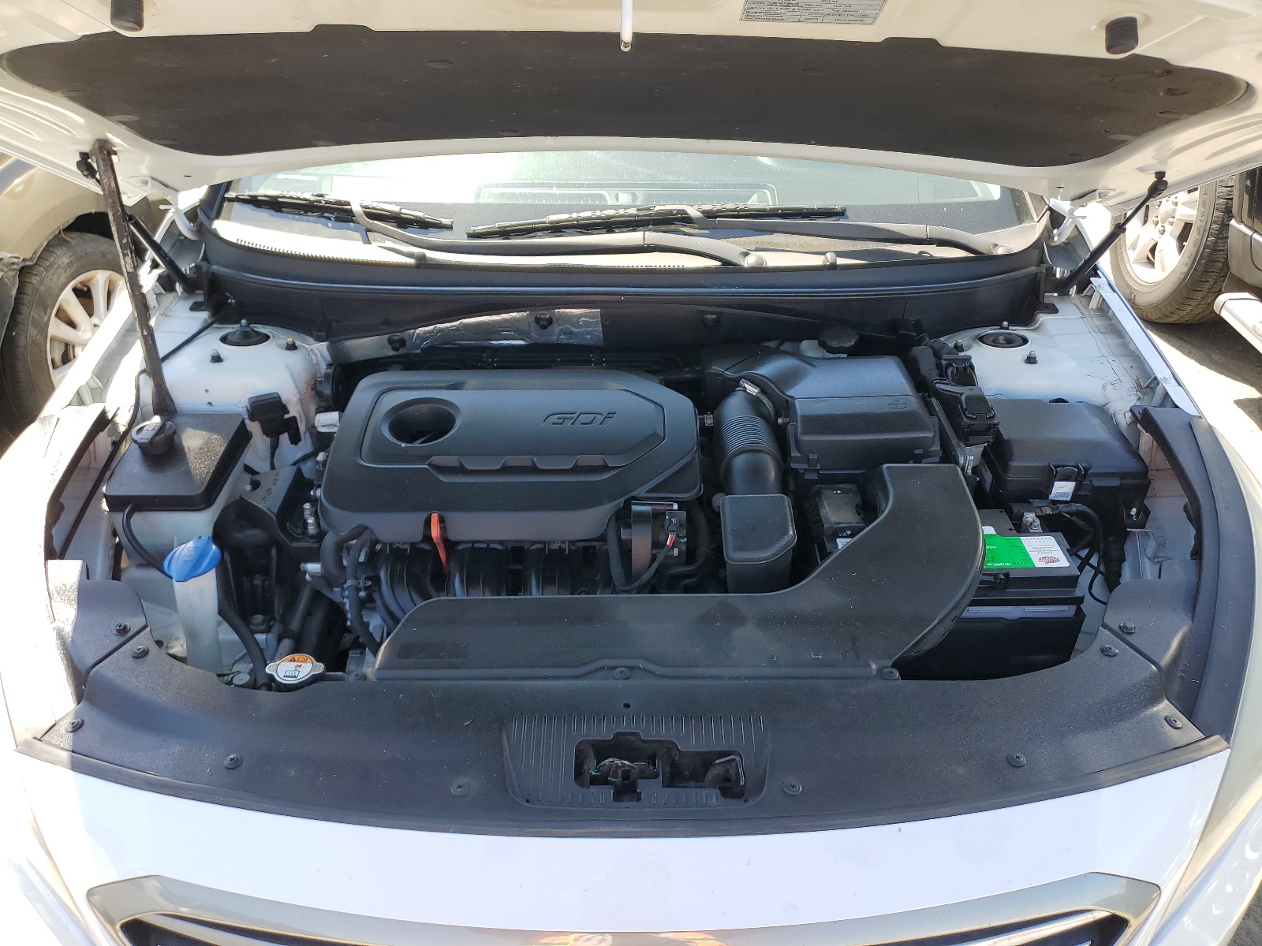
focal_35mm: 26
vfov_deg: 53.1
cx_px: 631
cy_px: 473
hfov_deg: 67.3
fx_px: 948
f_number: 1.5
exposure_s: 1/476
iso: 50
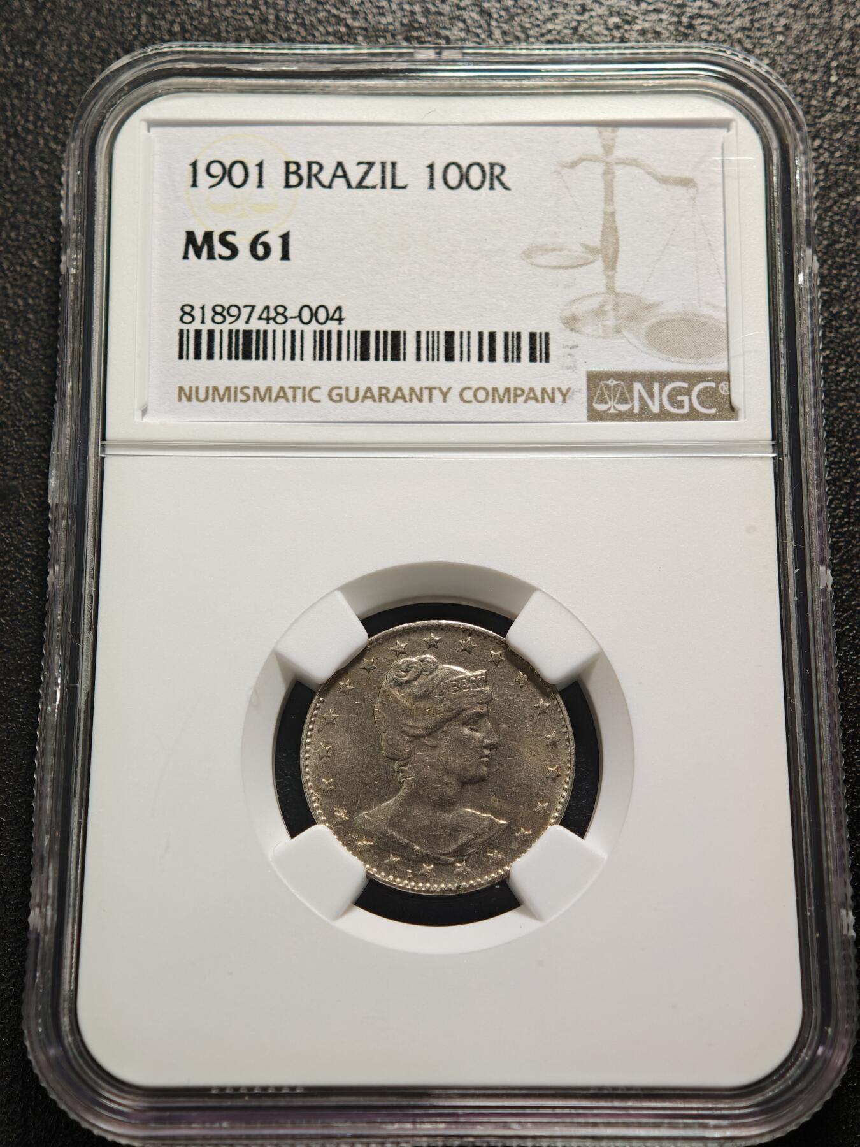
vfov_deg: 32.2
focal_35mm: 60
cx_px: 430
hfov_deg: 24.4
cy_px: 574
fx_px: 1988
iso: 640
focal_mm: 9
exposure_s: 1/112
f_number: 2
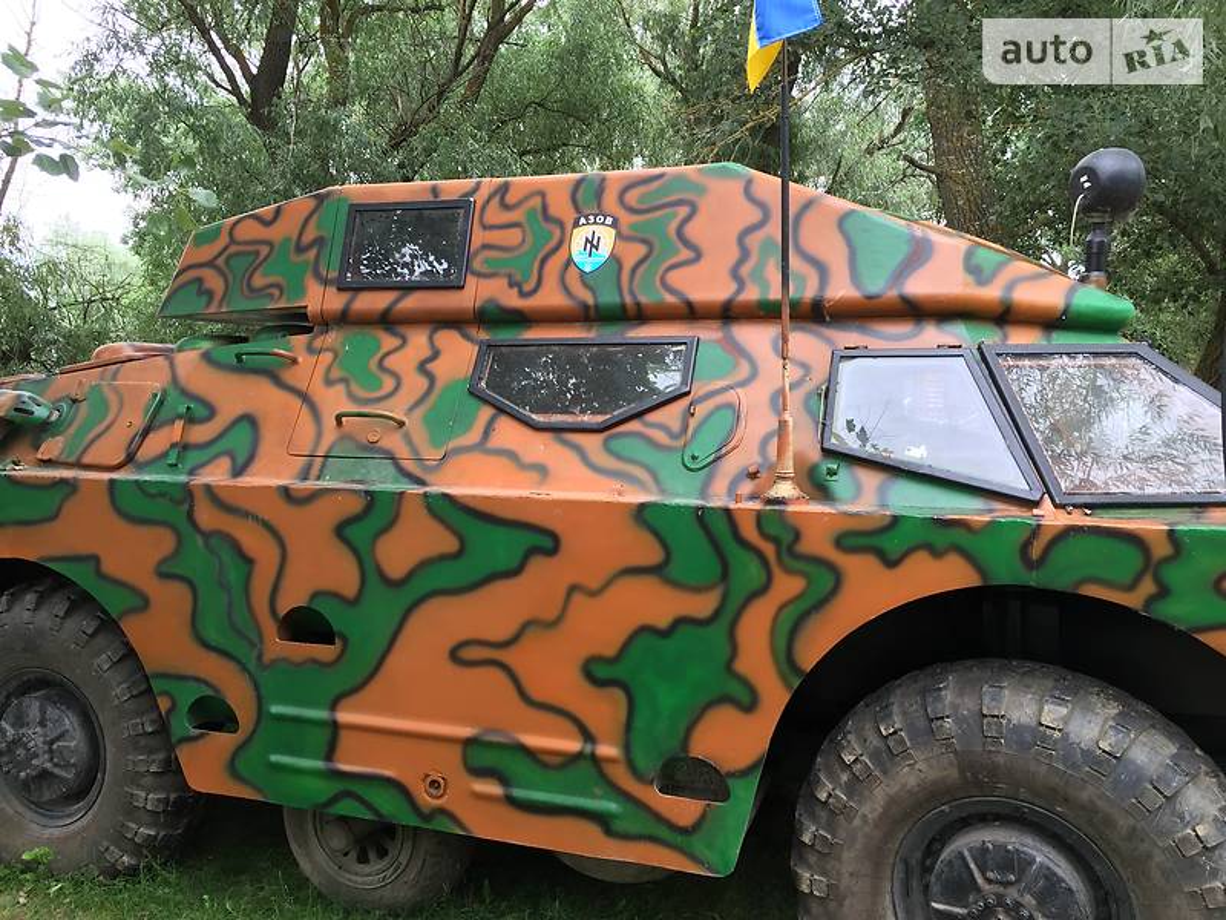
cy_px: 460
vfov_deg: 48.2
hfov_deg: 61.7
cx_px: 613
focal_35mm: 29
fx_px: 1027
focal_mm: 4.2
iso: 50
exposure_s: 1/100
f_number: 2.2
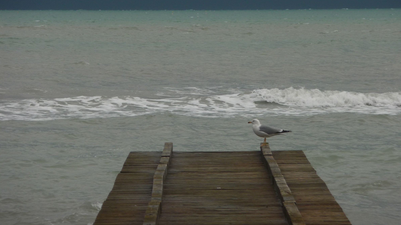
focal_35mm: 308
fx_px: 3275
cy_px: 88
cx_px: 201
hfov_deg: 7.0
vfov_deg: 3.9
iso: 100
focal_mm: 47
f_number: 4.9
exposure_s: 1/160
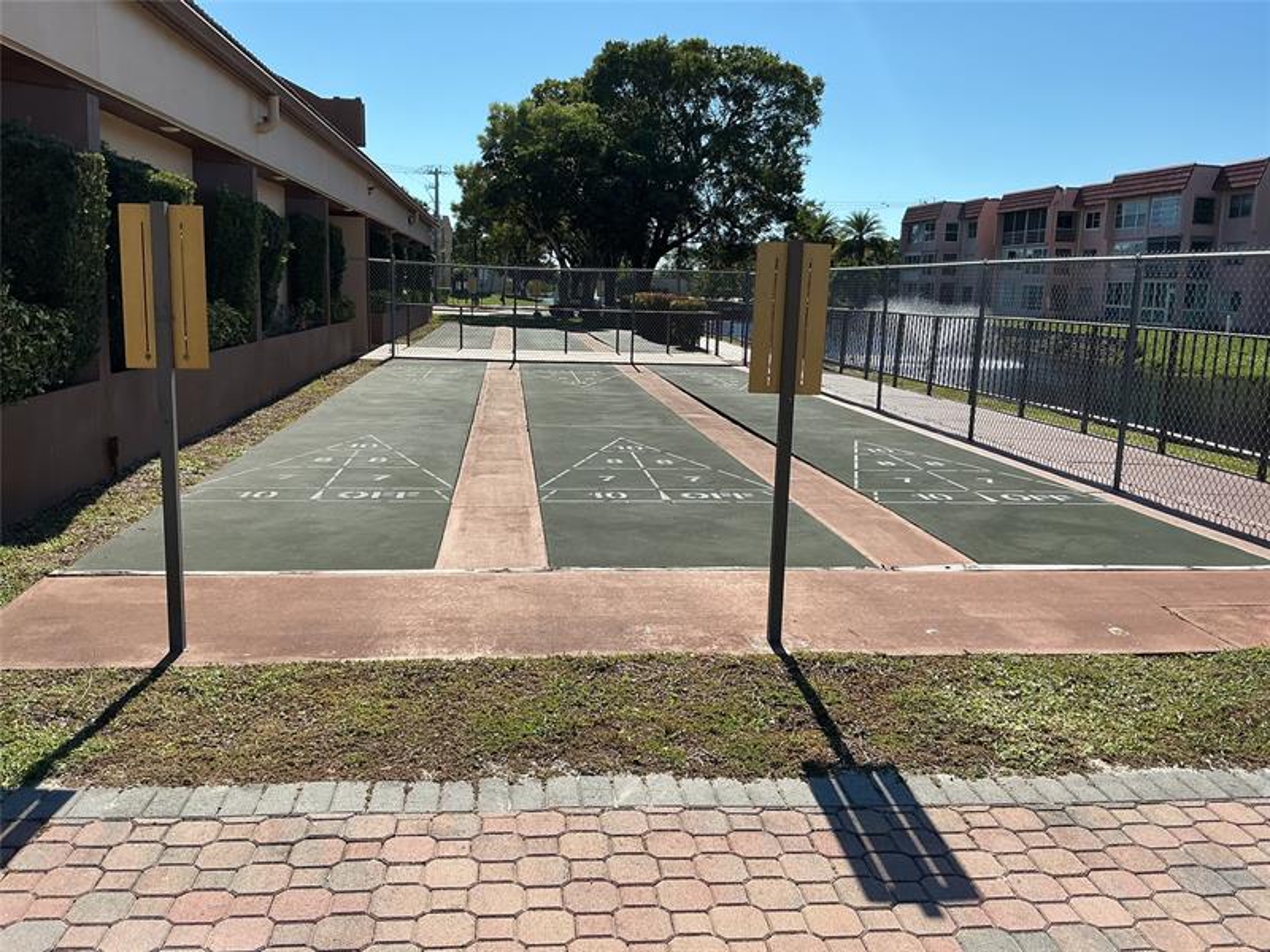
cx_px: 635
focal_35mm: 29
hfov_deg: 61.7
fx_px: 1064
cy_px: 476
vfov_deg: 48.2
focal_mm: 3
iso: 25
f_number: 1.8
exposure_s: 1/2227
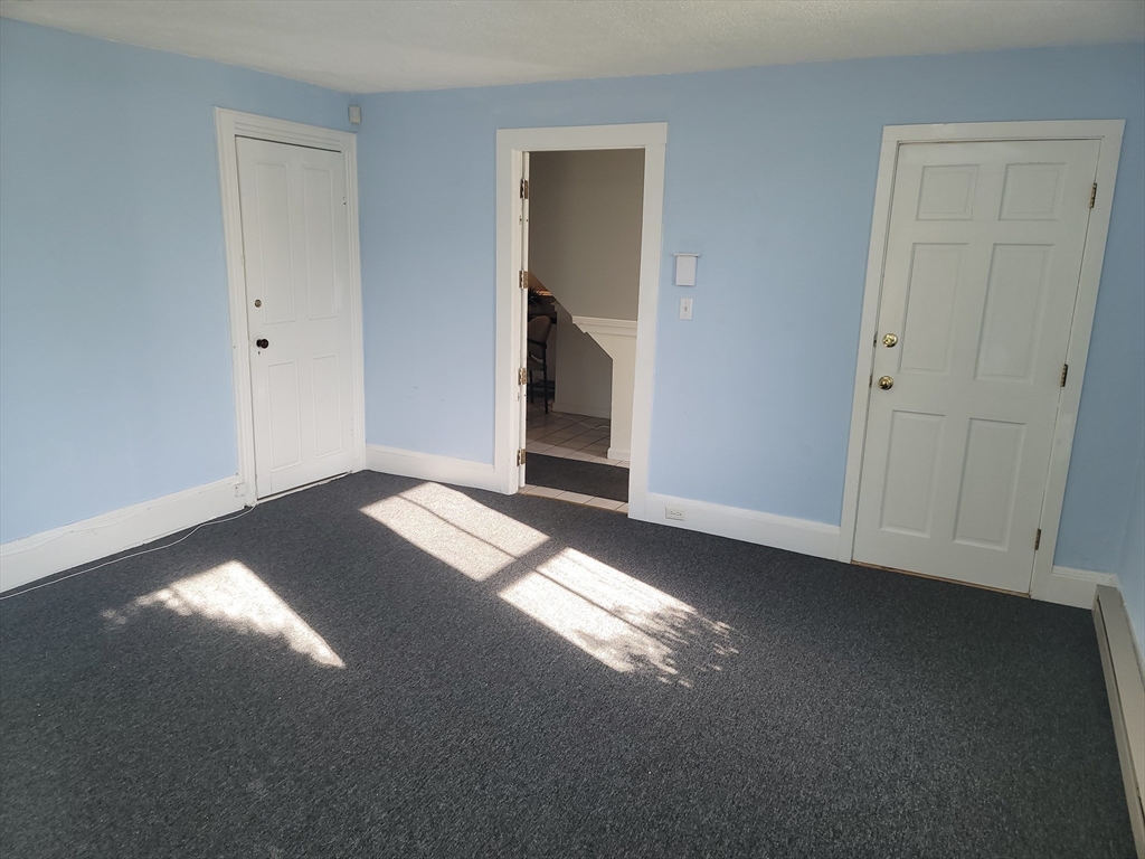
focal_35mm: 25
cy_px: 430
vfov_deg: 54.9
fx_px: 827
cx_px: 572
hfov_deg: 69.4
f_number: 1.8
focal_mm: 7
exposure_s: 1/60
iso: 50
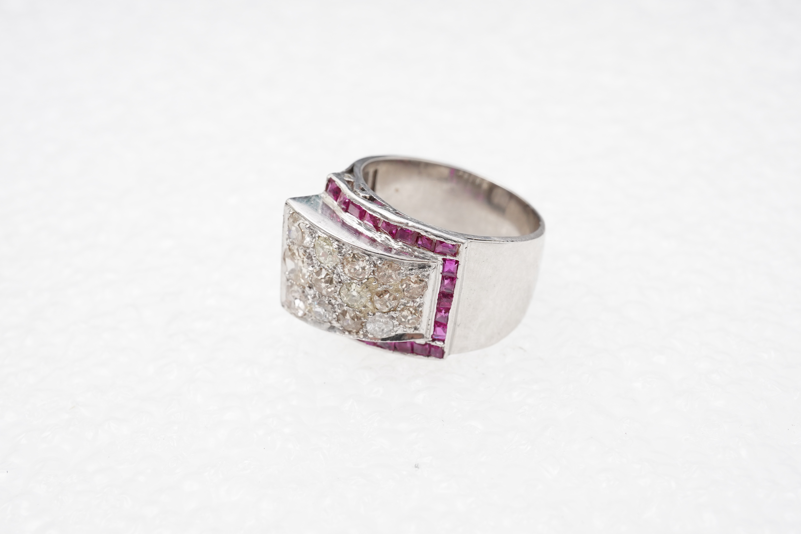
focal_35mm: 45
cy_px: 267
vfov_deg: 29.9
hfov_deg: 43.6
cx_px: 400
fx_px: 1001
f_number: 18
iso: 500
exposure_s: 1/125
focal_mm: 30
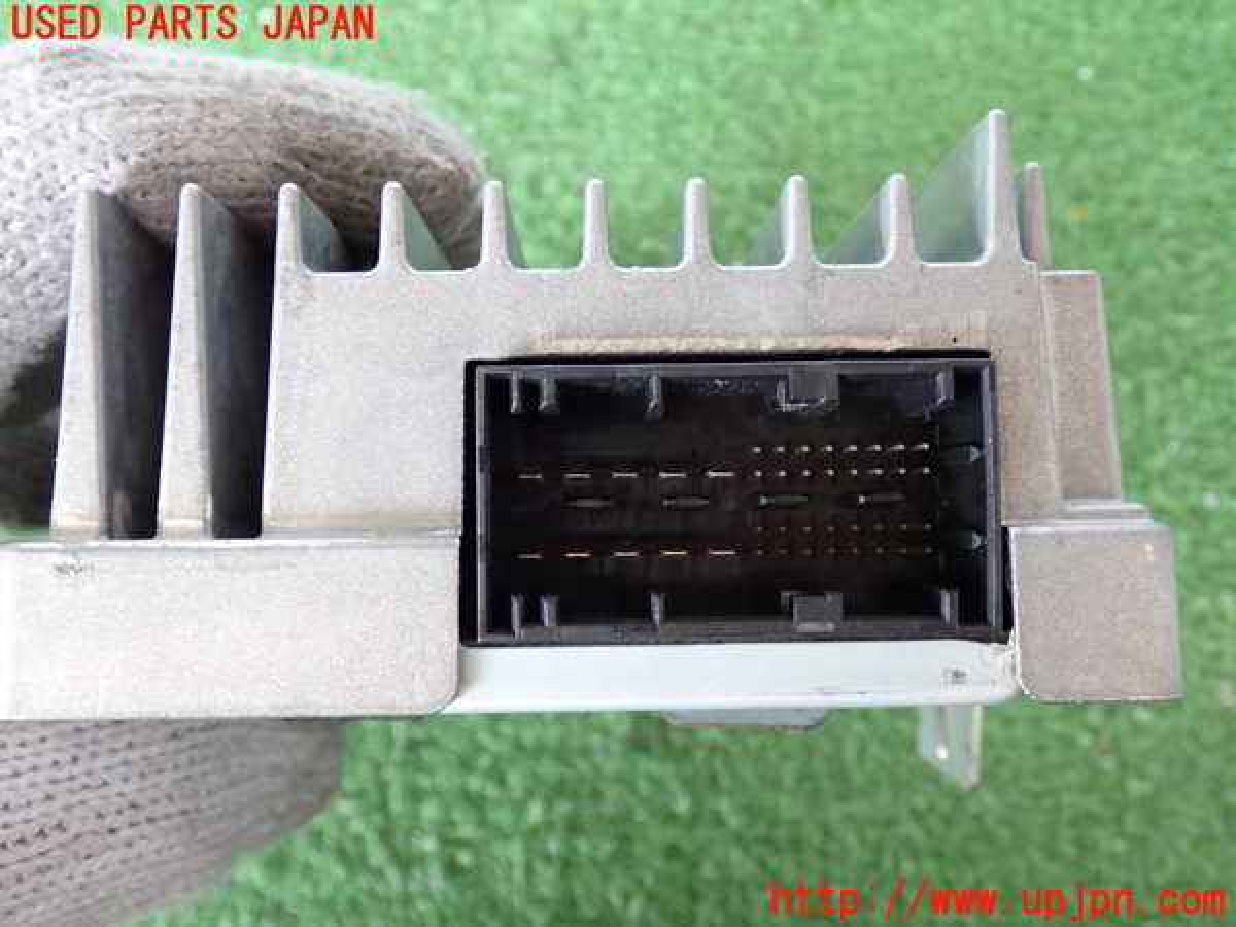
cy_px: 464
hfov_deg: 45.8
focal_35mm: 41
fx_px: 1464
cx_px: 618
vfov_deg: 35.1
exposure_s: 1/40
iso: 800
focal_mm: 7.31
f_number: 2.8
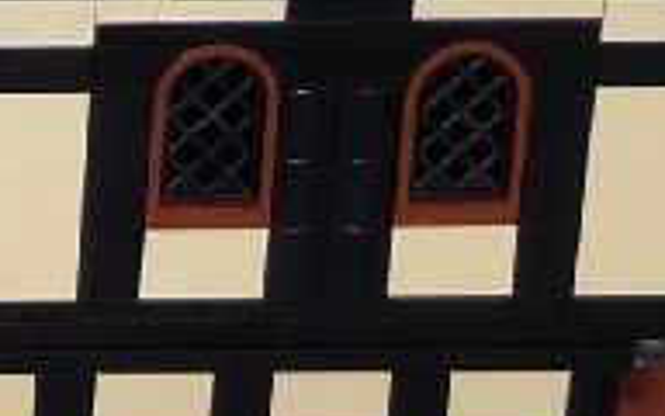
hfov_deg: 7.0
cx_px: -866
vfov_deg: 4.6
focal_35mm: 283
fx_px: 5129
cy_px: 243
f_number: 3.9
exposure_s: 1/30
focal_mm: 6.7
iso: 100
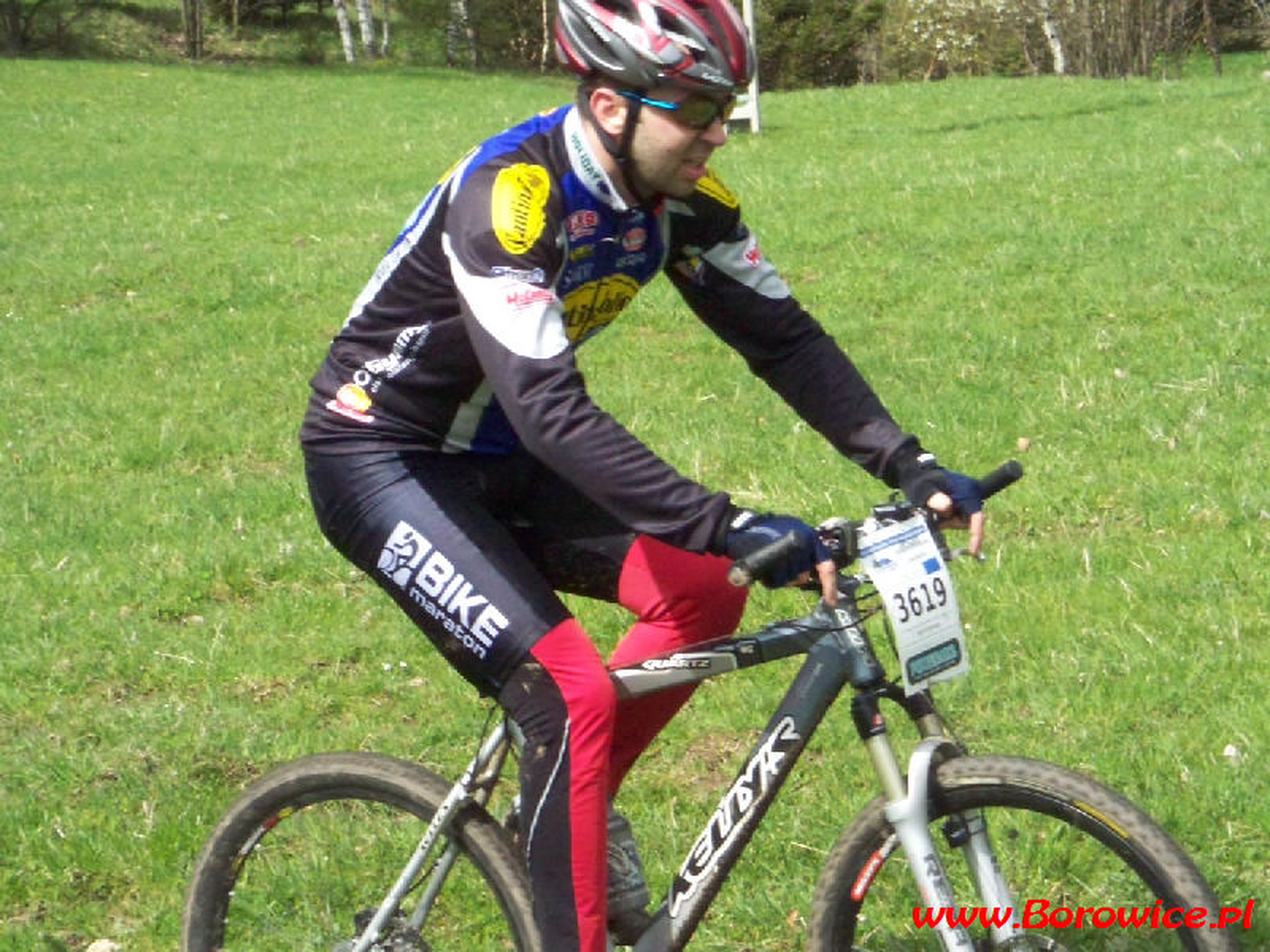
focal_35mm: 117
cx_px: 635
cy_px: 476
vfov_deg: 12.7
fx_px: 4293
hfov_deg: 16.8
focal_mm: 19.2
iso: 400
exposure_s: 1/640
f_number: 8
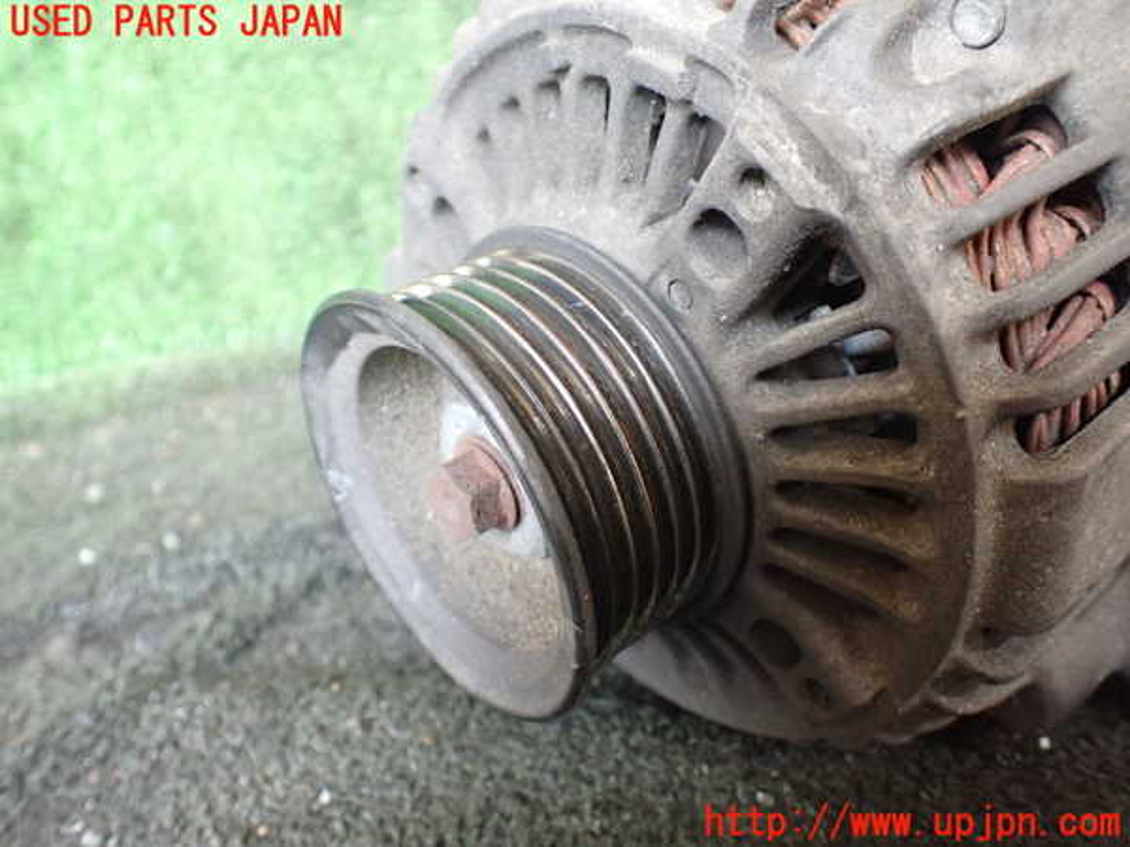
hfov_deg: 60.0
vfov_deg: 46.8
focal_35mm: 30
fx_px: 979
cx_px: 565
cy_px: 424
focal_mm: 5.4
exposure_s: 1/100
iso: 800
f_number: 2.3
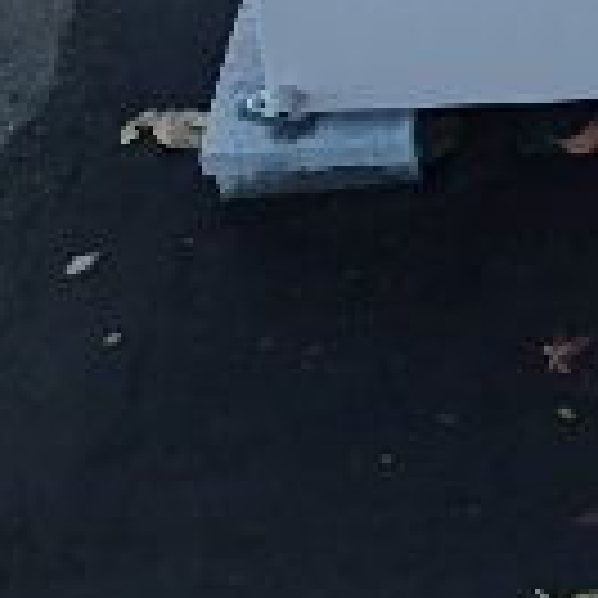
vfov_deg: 16.5
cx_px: 841
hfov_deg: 17.9
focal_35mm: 89
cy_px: -454
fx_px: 1739
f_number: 3.5
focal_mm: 3.7
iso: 125
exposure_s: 1/250
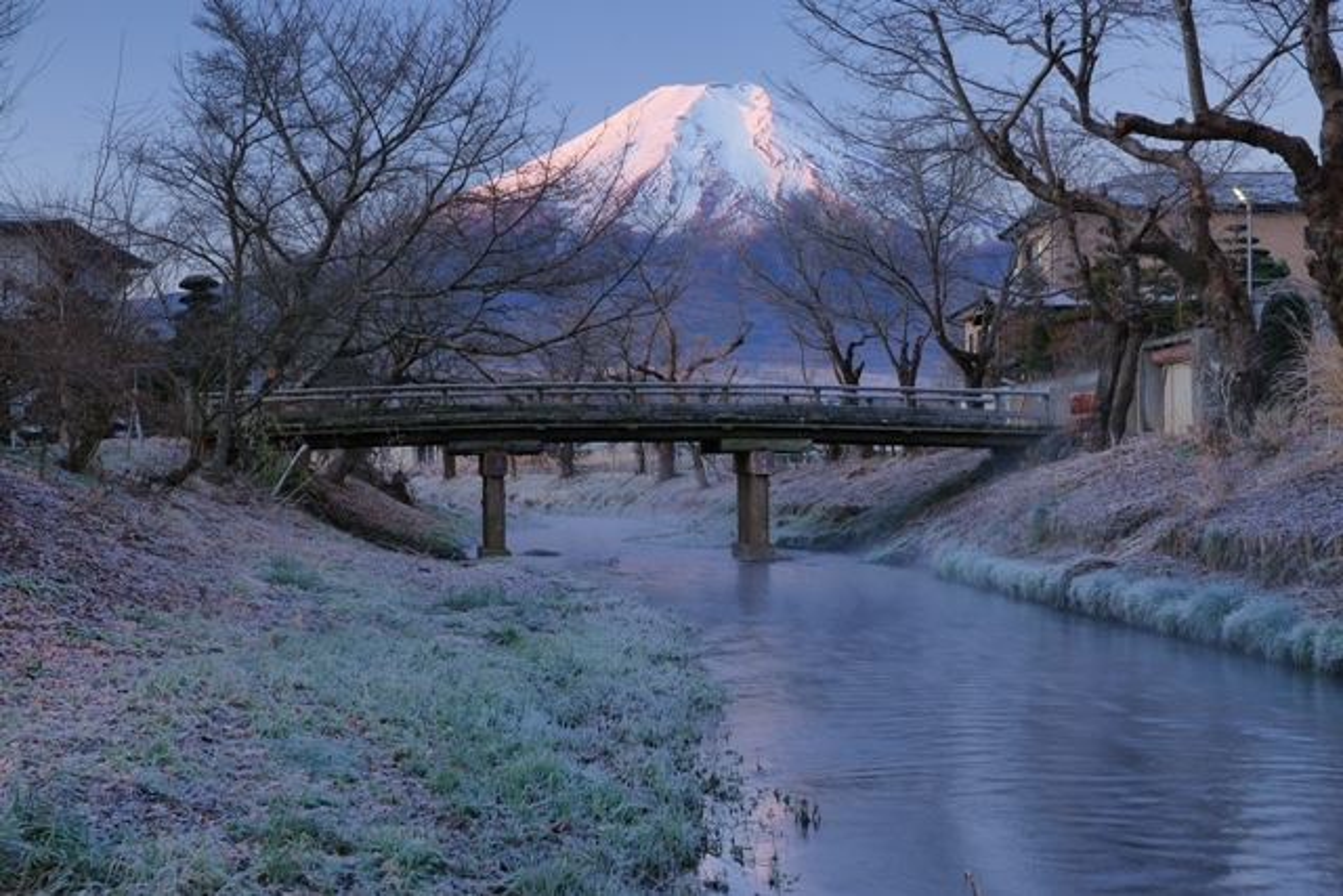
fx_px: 1866
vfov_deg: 27.0
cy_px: 448
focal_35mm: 50
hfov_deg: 39.6
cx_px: 672
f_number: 11
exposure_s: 1/1.67
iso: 100
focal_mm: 50
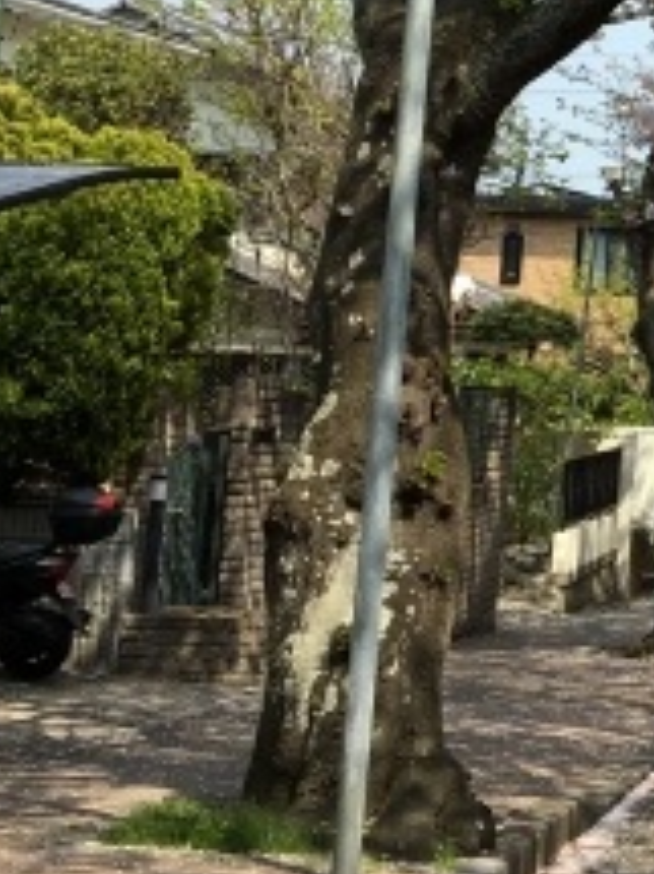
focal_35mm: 108
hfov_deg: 12.7
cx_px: 1089
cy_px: 20
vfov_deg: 17.8
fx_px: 2723
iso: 25
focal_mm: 4.15
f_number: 2.2
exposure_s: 1/1148
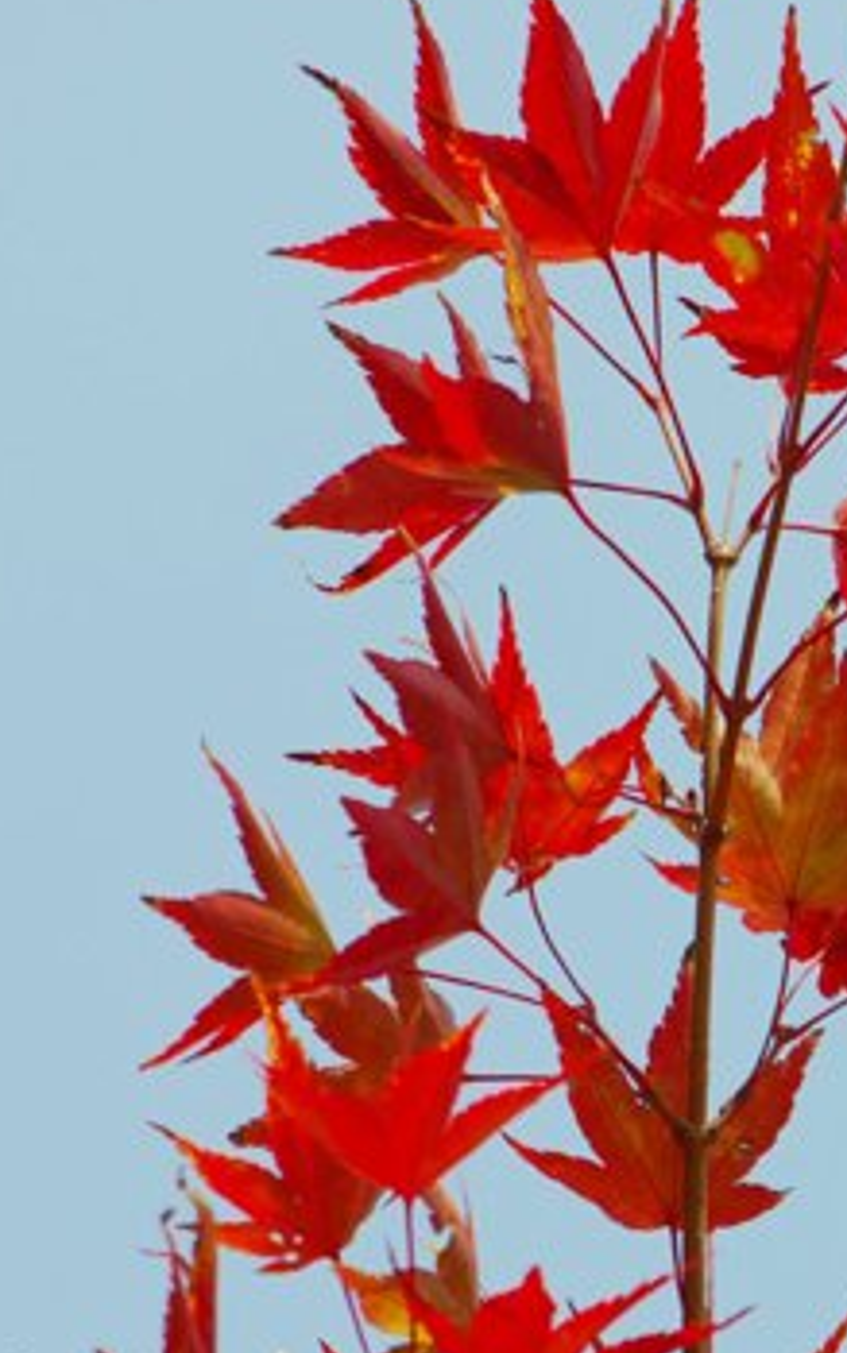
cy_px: 700
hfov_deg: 2.2
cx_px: 623
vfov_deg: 3.5
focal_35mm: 602
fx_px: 22216
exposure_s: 1/320
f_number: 5.6
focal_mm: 135
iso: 100
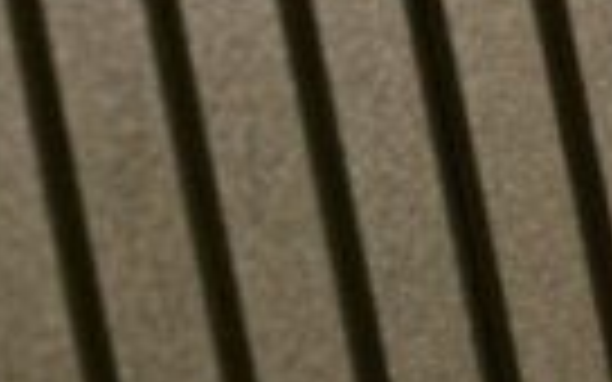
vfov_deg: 4.5
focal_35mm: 288
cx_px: 770
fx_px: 4804
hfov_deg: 7.2
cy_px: -279
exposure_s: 1/13
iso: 200
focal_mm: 50
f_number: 8
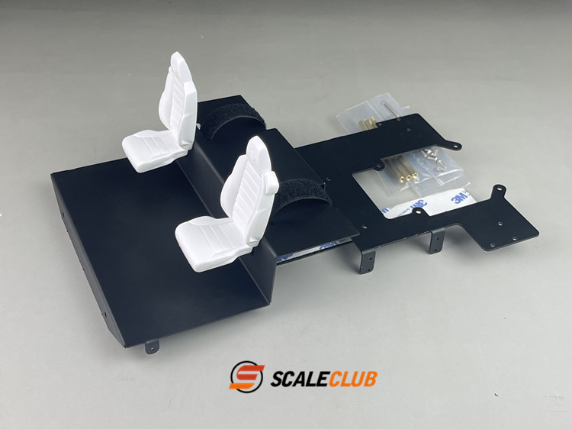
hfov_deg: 67.3
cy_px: 214
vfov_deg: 53.0
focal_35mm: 26
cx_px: 286
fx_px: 429
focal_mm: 5.1
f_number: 1.6
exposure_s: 1/100
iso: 50
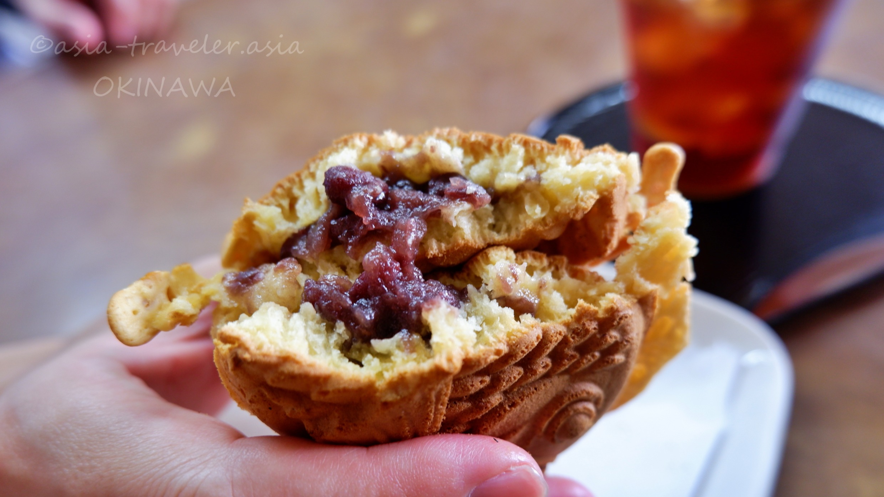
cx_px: 429
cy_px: 267
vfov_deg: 46.0
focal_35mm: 25
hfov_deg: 74.0
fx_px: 586
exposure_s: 1/25
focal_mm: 15
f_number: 3.5
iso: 400
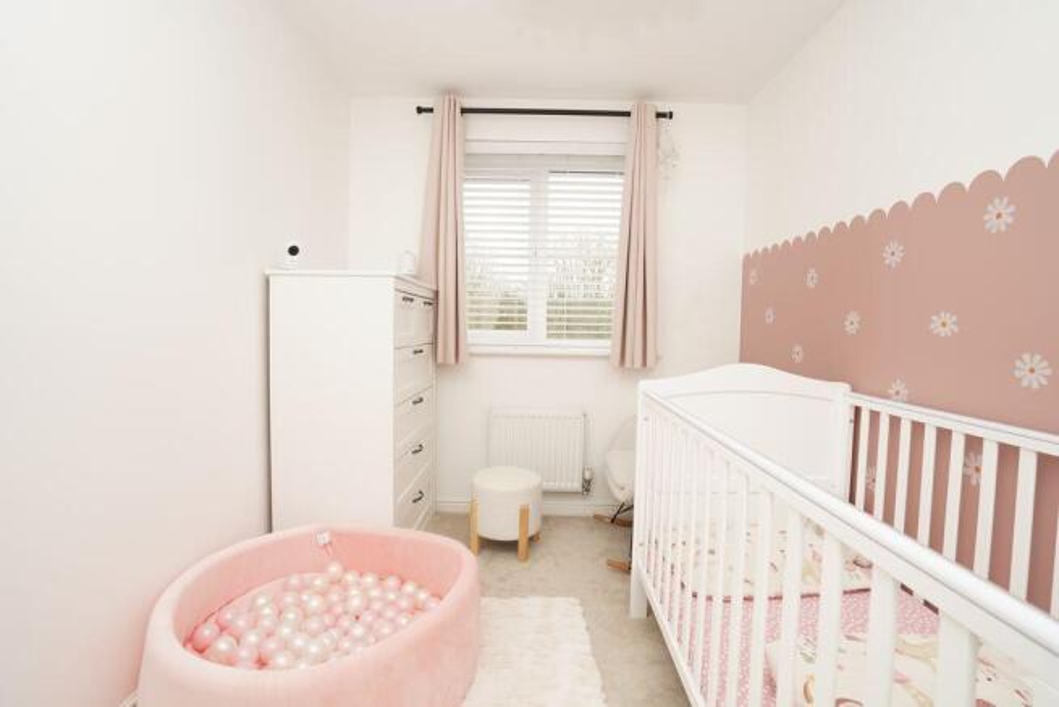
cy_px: 354
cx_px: 530
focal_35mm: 16
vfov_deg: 73.8
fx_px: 471
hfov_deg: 96.7
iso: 400
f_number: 8
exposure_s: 1/80
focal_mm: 16
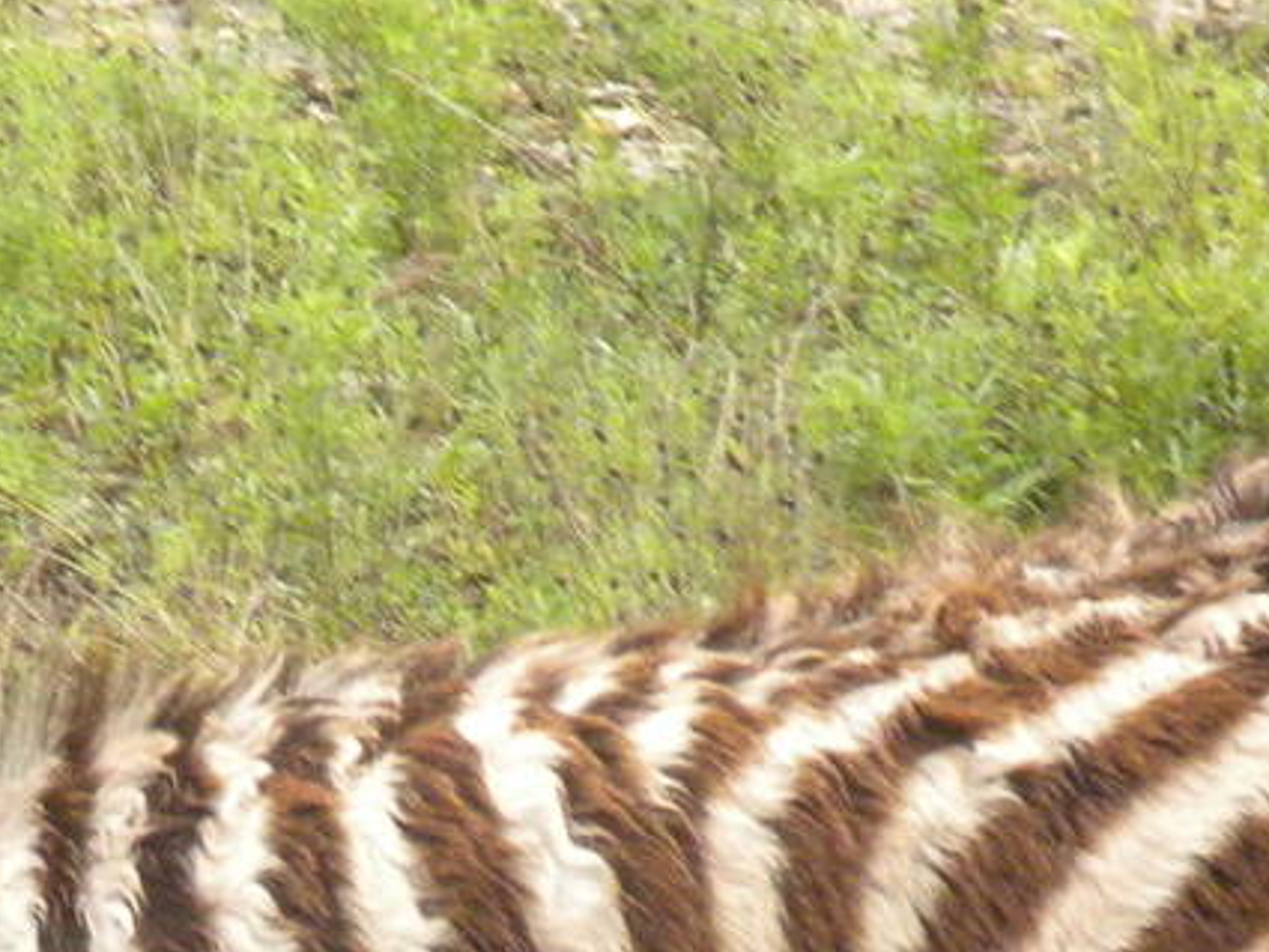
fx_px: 9937
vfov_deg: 5.4
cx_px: 143
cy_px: 1432
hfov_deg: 7.3
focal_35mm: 271
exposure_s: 1/511
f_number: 5
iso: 343
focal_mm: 12.7
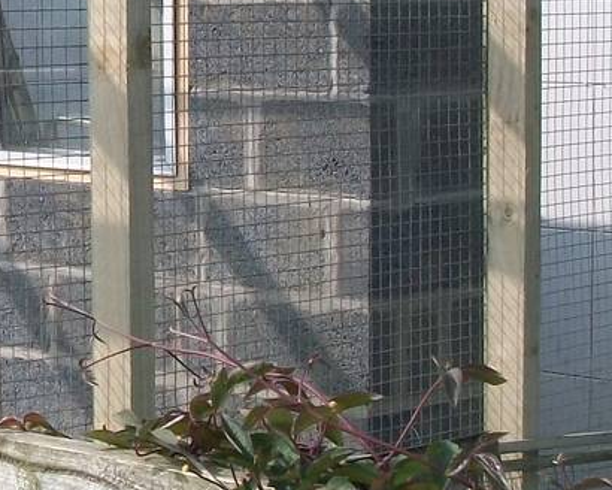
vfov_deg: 12.6
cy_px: 60
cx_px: -200
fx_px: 2210
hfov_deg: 15.0
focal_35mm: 122
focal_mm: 5.7
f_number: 5.5
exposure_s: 1/320
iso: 80
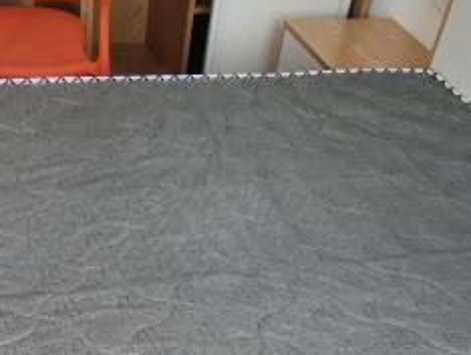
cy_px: 565
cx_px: 161
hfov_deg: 32.9
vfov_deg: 20.7
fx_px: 790
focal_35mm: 58
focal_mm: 2.23
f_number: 2.2
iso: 250
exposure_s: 1/33.3
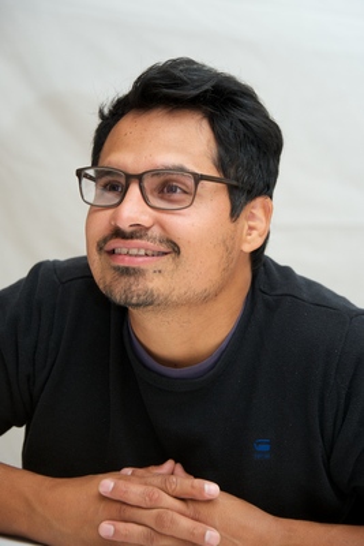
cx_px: 182
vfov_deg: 16.4
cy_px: 273
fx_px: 1894
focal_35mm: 125
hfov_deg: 11.0
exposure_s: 1/60
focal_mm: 125
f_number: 5.6
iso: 1000
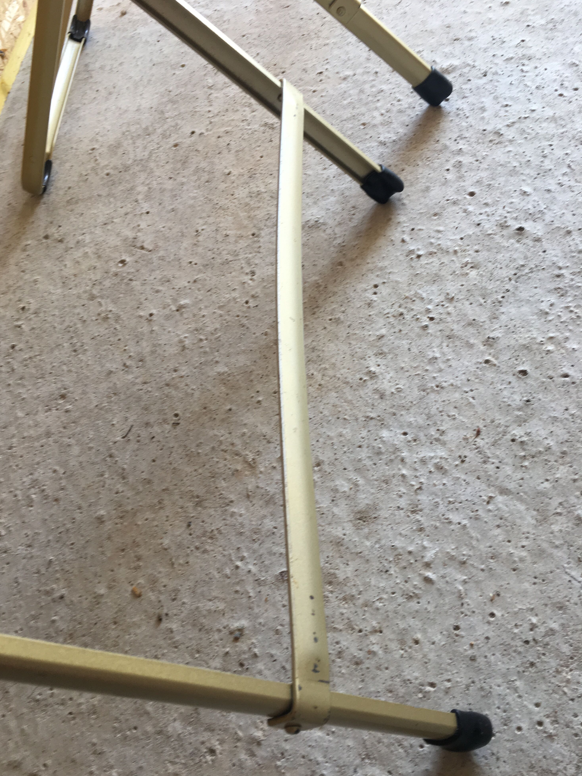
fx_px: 673
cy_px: 399
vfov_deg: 60.0
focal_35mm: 30
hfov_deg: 46.8
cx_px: 281
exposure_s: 1/50
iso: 32
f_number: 2.2
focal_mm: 4.15
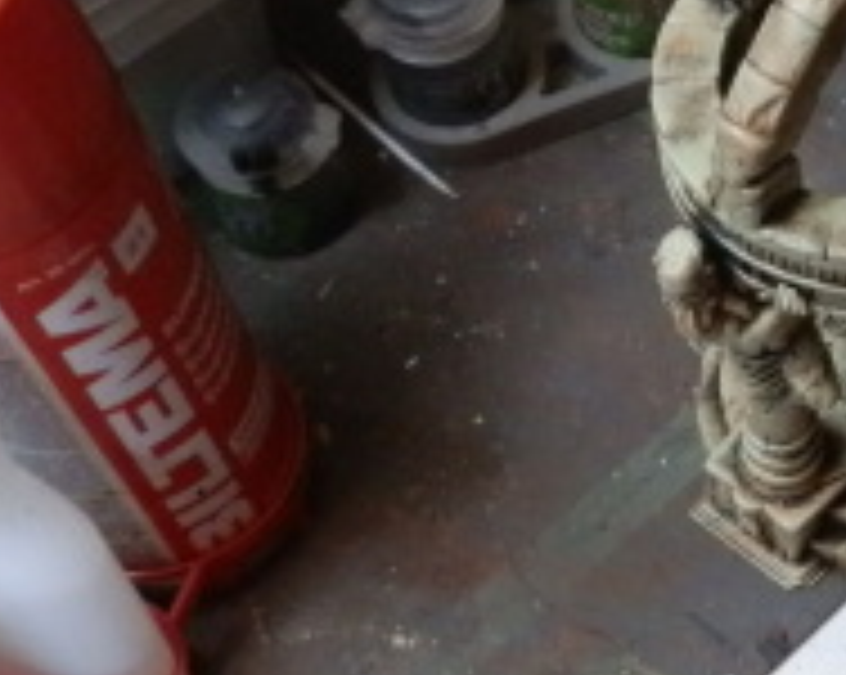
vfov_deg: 19.6
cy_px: 356
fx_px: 1951
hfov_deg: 22.2
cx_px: 1062
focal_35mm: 78
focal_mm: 5
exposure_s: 1/80
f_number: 3.1
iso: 400
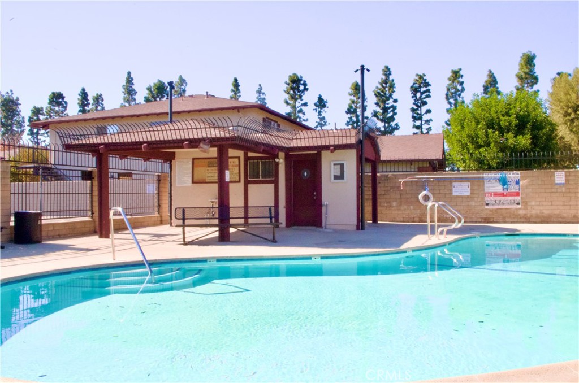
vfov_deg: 42.1
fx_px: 497
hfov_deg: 60.4
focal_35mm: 31
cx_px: 290
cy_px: 192
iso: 3200
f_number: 14
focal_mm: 21.25
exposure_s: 1/200
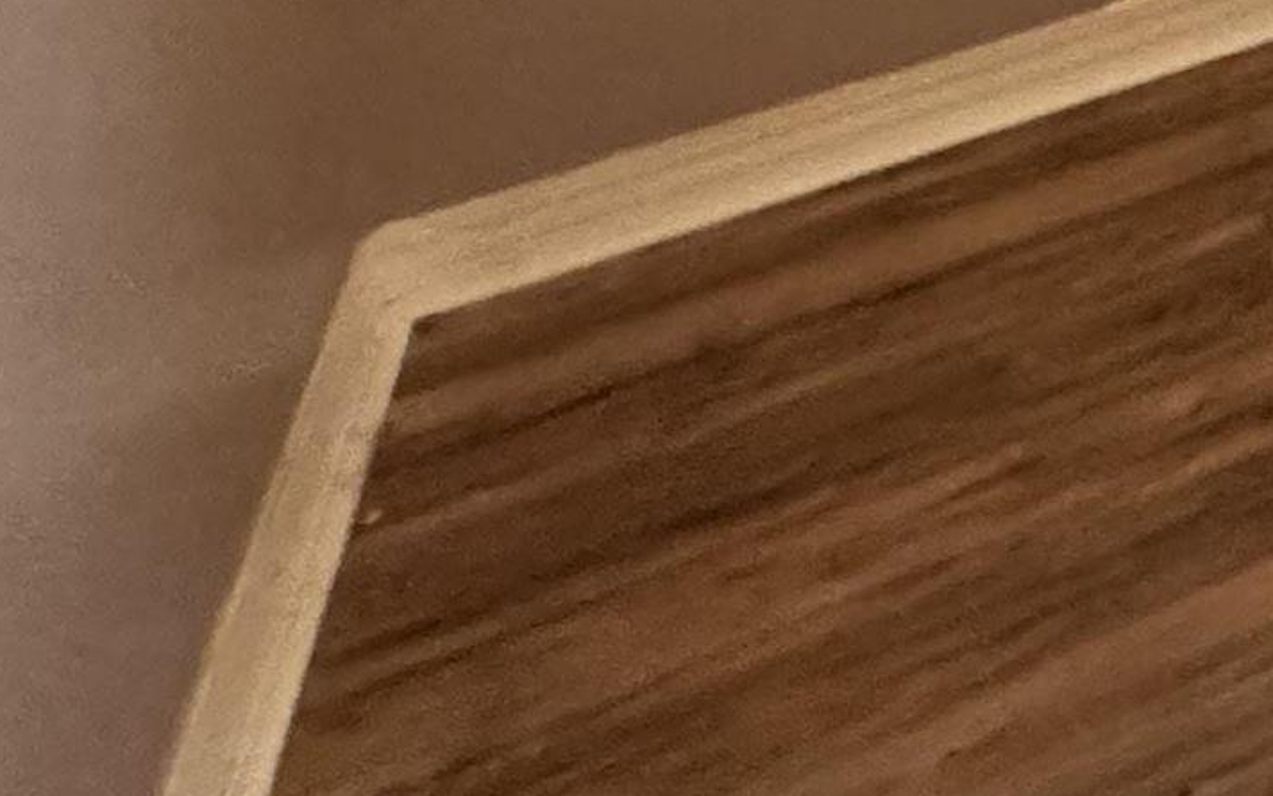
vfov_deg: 14.8
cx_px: 2592
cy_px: -986
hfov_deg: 18.7
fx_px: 2220
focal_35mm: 64
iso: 640
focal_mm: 2.22
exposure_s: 1/60
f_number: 2.2
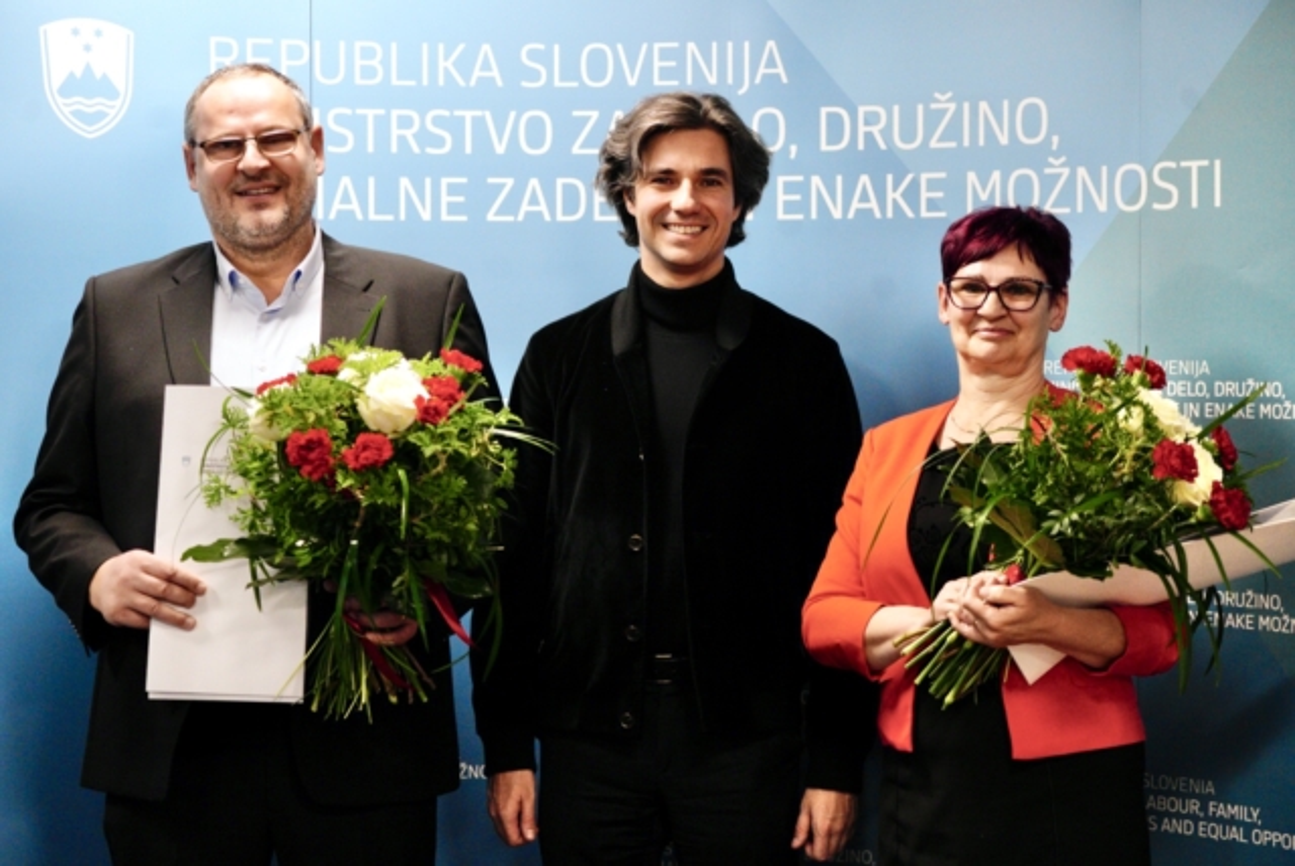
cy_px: 433
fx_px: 2556
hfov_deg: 28.4
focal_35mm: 71
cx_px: 648
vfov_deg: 19.2
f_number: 4.5
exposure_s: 1/320
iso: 5000
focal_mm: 71
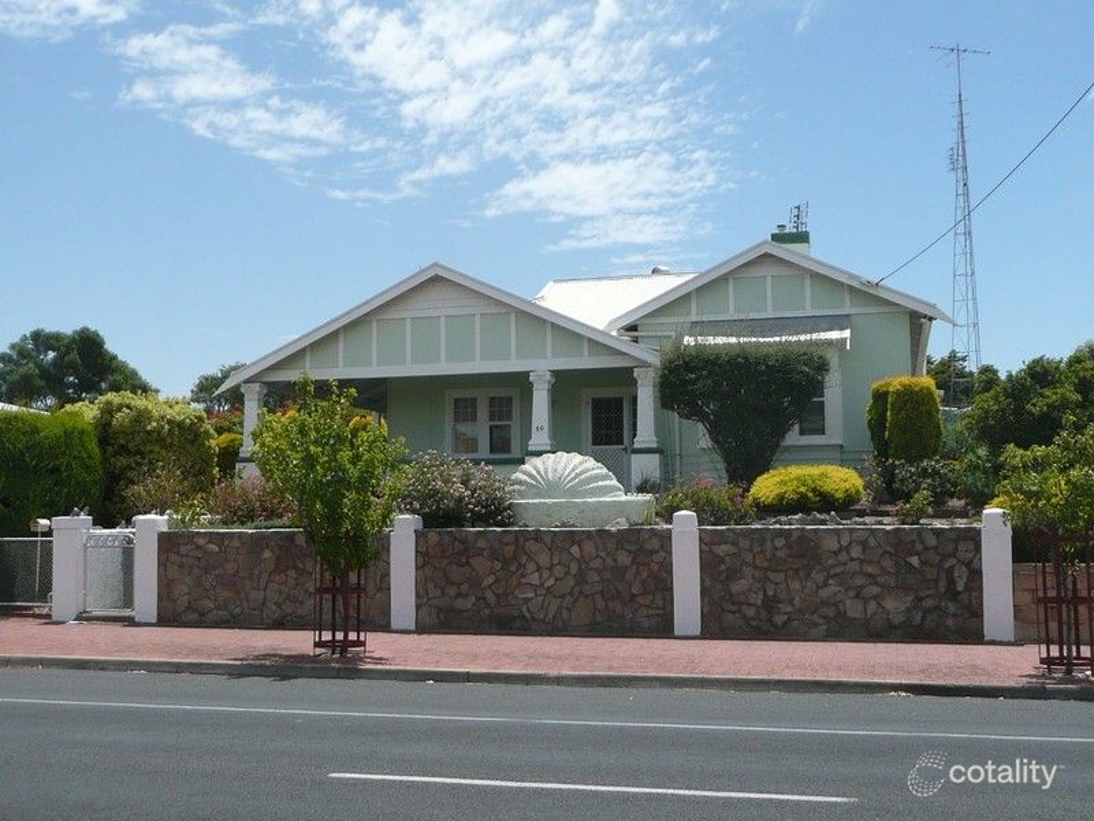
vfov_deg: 36.0
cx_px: 547
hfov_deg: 46.8
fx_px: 1264
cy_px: 410
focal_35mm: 40
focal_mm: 4.6
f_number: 3.3
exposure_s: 1/1300
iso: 100
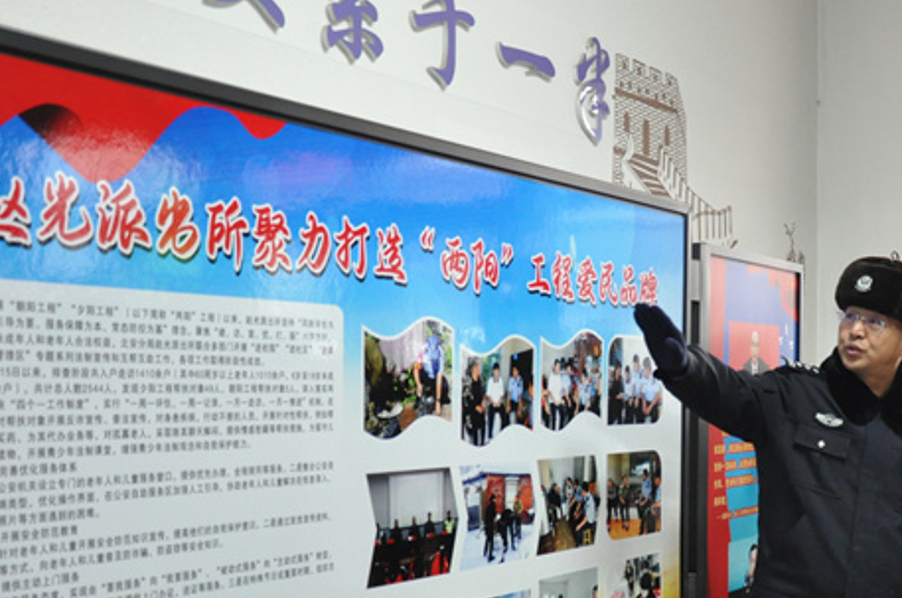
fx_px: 1550
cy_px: 463
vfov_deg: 21.6
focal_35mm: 62
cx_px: 691
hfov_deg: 31.8
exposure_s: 1/100
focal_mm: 21
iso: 1000
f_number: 4.5
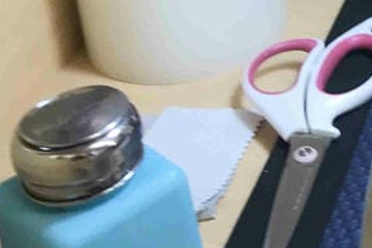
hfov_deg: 15.1
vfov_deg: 11.0
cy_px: -158
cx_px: 653
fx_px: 1230
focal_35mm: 119
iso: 32
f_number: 1.8
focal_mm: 3.99
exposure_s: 1/120
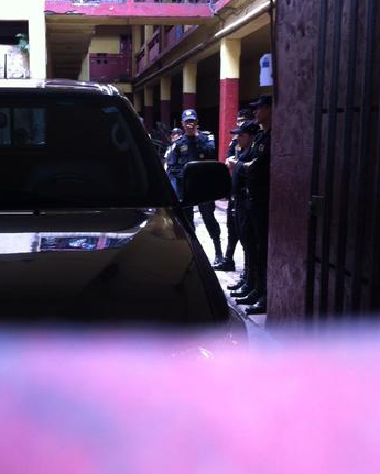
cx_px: 138
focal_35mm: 53
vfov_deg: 35.4
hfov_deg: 28.5
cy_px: 234
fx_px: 745
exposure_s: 1/20
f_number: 2.8
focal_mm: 3.85
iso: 80
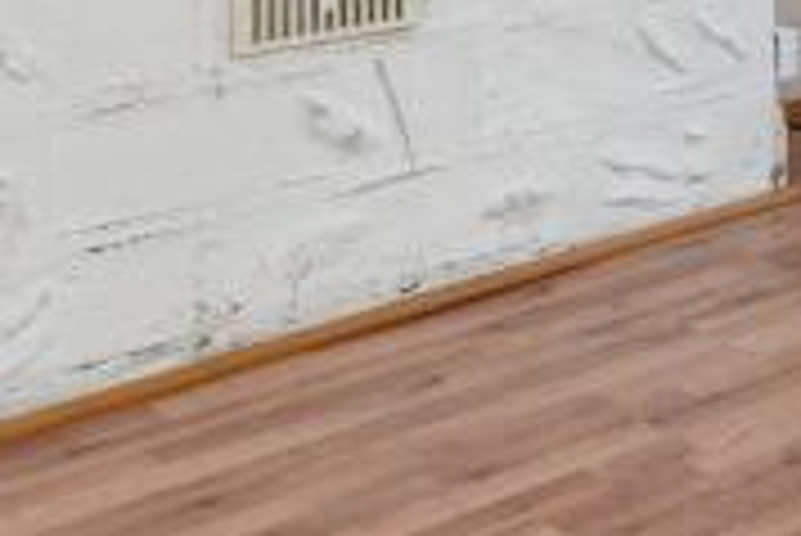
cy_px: -347
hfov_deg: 20.2
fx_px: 2049
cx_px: 1044
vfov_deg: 13.7
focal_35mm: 92
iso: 320
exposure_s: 1/13
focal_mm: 16
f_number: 8
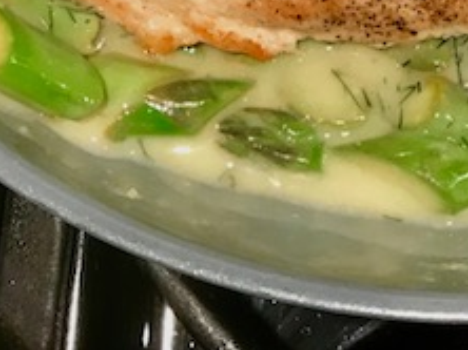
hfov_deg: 19.0
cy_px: -278
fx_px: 1364
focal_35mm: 101
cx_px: 460
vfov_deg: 13.2
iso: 40
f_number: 1.8
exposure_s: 1/30
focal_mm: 3.99
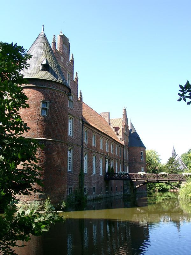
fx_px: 250
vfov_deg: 54.0
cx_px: 96
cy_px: 128
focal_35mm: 34
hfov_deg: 41.8
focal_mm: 7.13
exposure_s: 1/210
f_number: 4
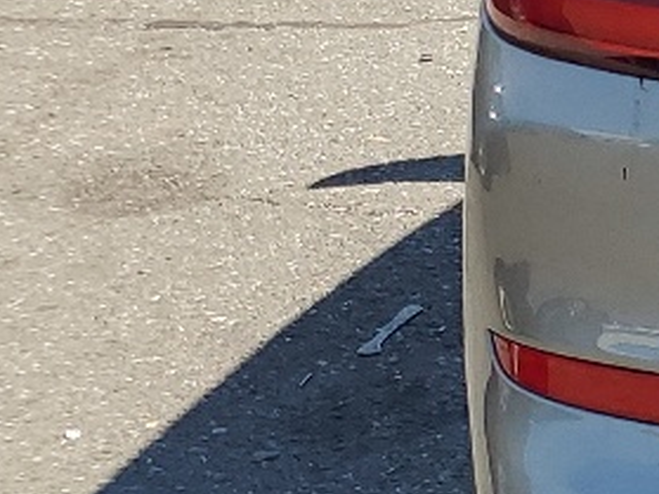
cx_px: 1715
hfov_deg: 10.7
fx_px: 2835
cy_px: 97
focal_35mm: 149
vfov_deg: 9.9
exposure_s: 1/2000
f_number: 1.5
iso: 50
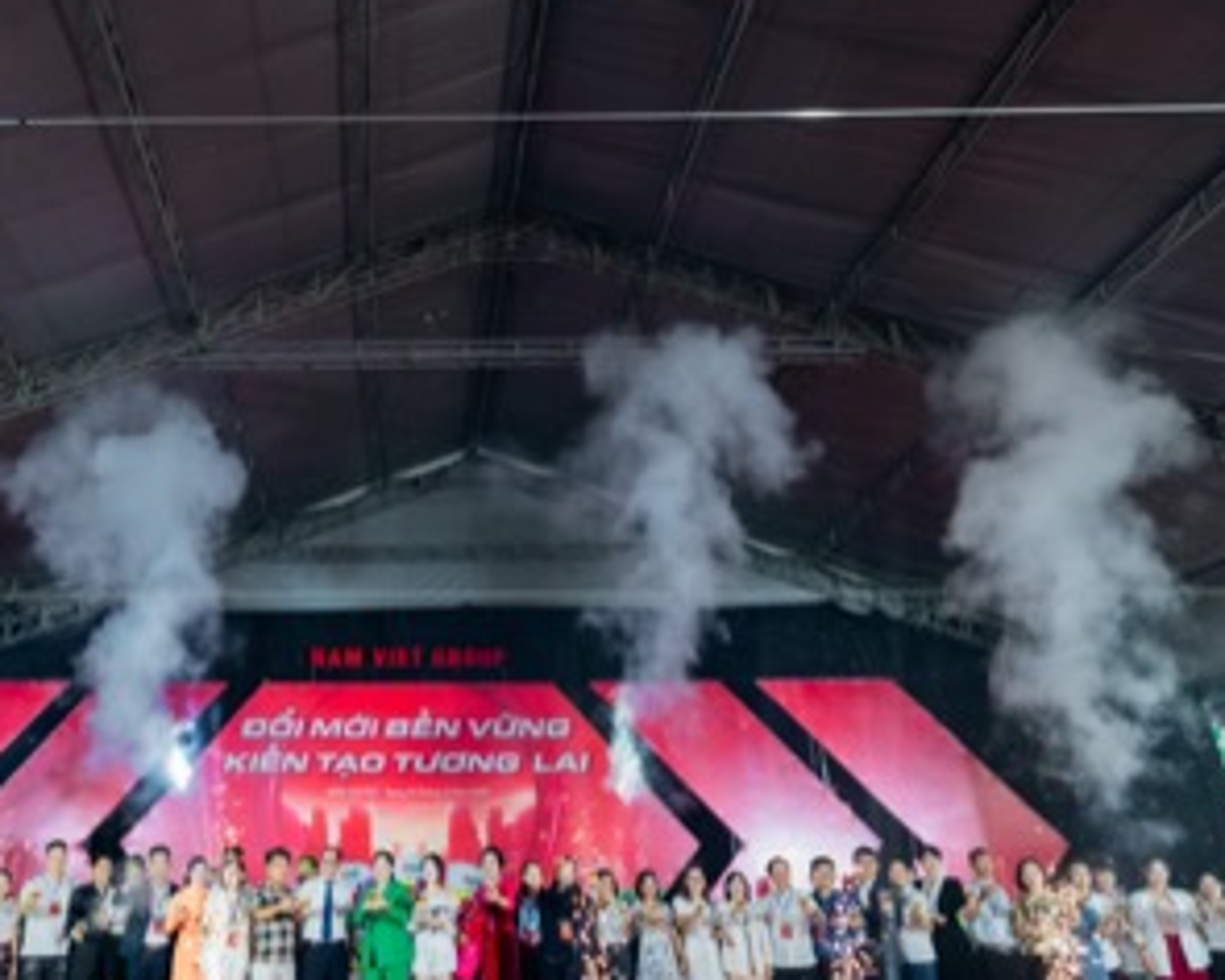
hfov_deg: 62.2
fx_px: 979
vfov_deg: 53.0
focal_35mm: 27
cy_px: 567
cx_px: 390
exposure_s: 1/200
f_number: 4.5
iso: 800
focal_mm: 17
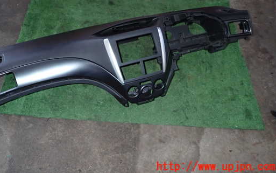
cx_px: 117
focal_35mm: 31
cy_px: 52
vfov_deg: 39.9
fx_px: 233
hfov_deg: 60.9
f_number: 2
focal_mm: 4.5
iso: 400
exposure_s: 1/100
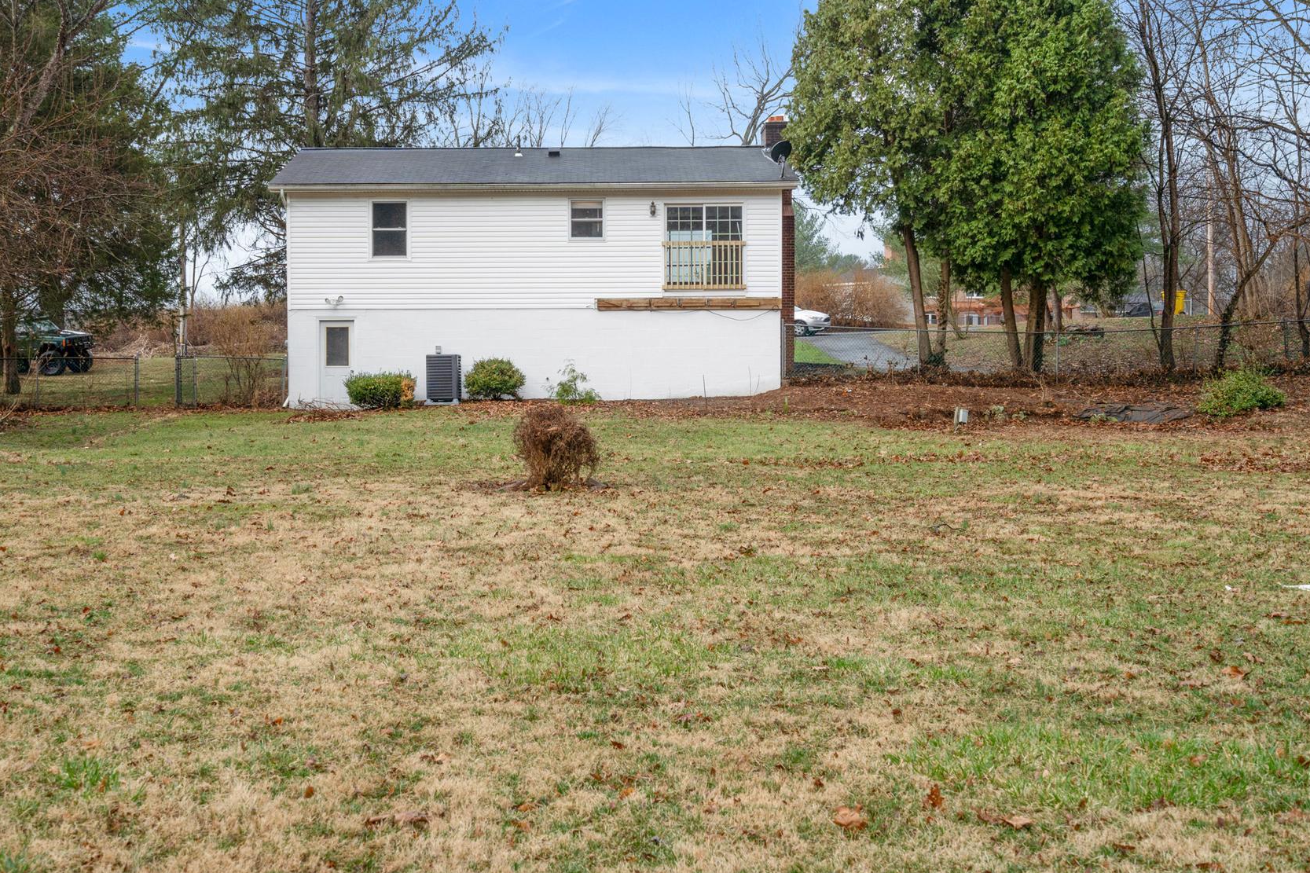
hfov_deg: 45.3
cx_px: 552
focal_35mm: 43
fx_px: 1564
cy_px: 385
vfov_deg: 31.2
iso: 320
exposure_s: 1/200
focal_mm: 35
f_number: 8
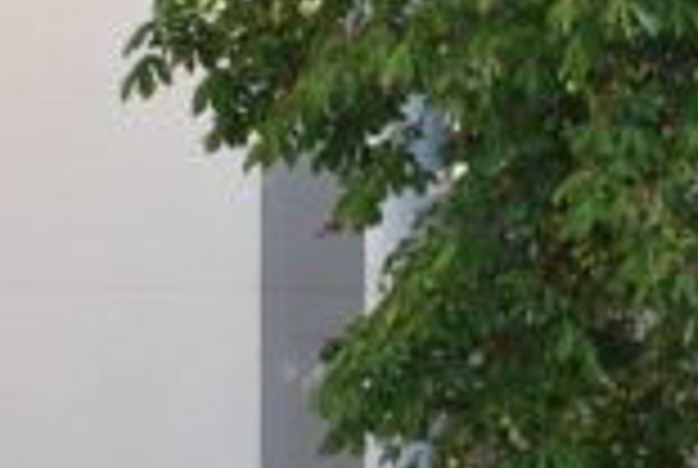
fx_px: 10296
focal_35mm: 530
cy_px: 470
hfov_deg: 3.9
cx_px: 221
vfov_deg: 2.6
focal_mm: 90
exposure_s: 1/125
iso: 125
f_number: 5.6
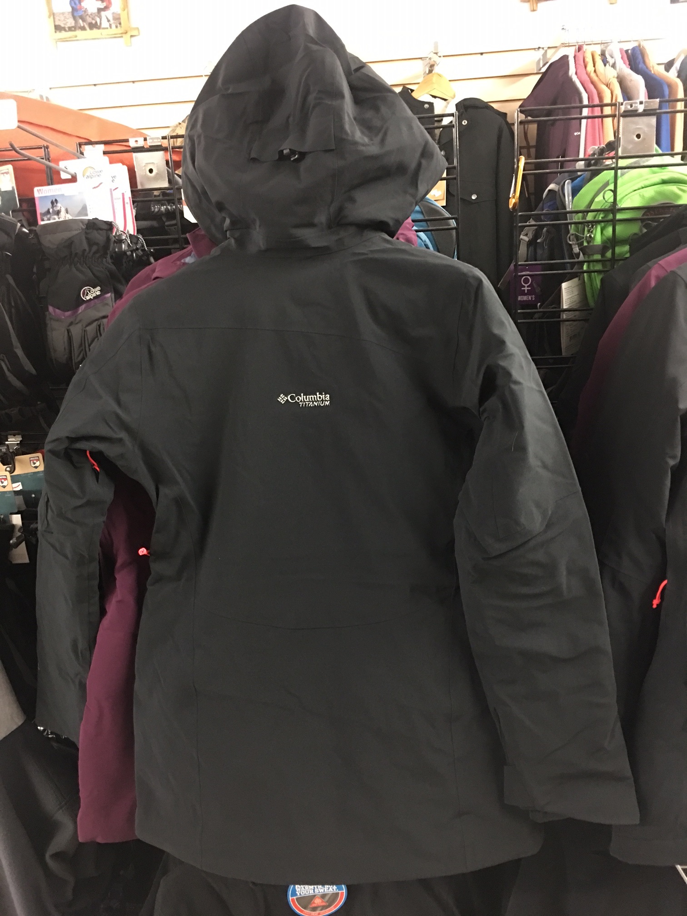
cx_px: 344
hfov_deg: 48.2
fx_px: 767
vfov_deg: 61.7
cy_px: 458
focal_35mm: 29
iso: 64
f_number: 2.2
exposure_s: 1/4
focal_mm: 4.15
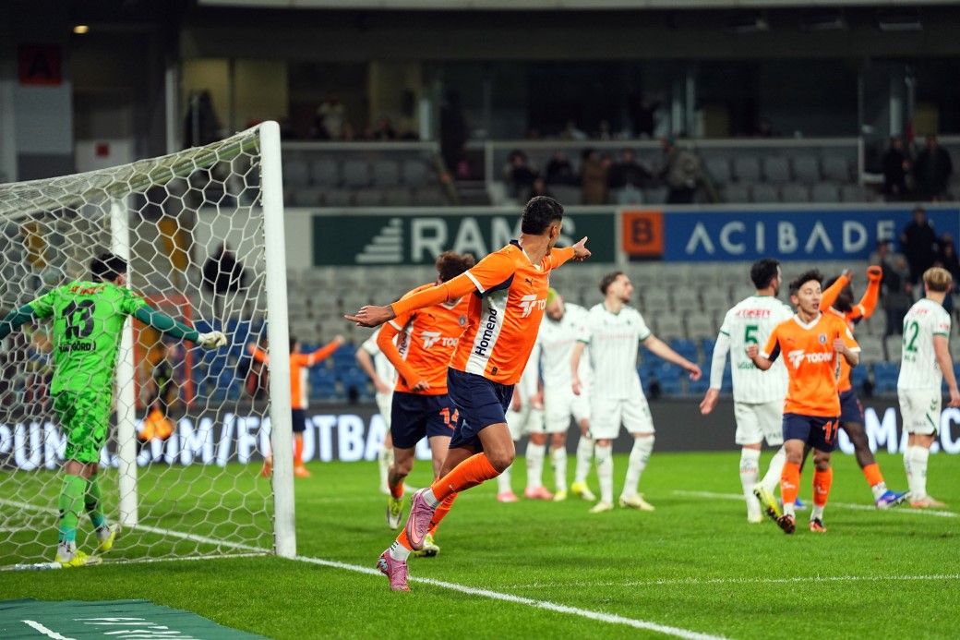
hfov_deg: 11.7
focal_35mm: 175
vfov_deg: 7.8
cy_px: 320
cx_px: 480
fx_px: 4666
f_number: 2.8
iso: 2500
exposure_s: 1/2000
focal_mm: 175
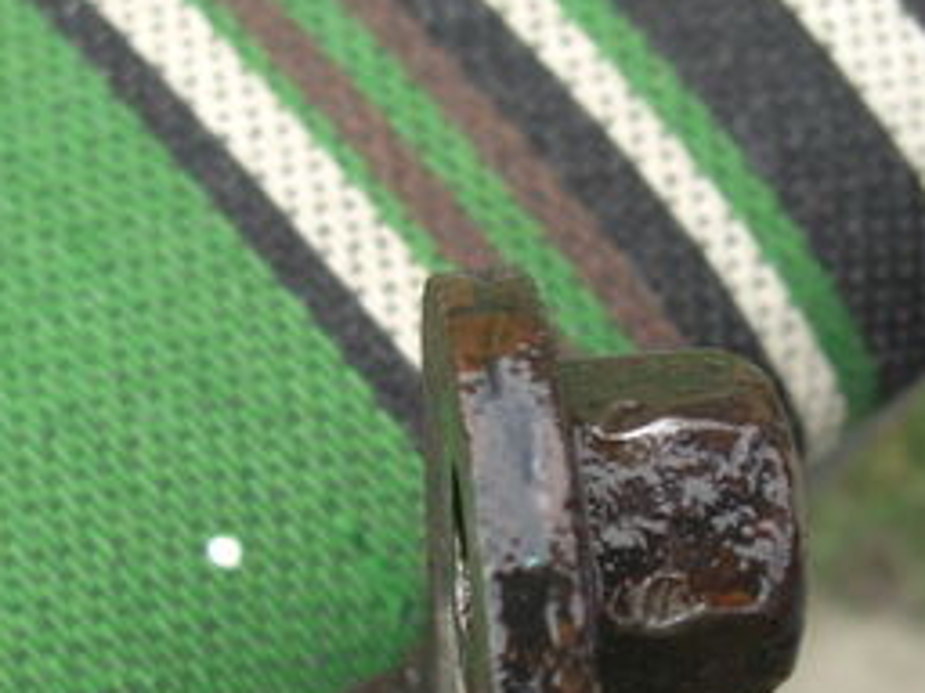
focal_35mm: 95
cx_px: 444
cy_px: 567
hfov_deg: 20.6
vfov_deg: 15.4
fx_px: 2539
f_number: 2.8
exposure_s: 1/250
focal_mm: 7.9
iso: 80
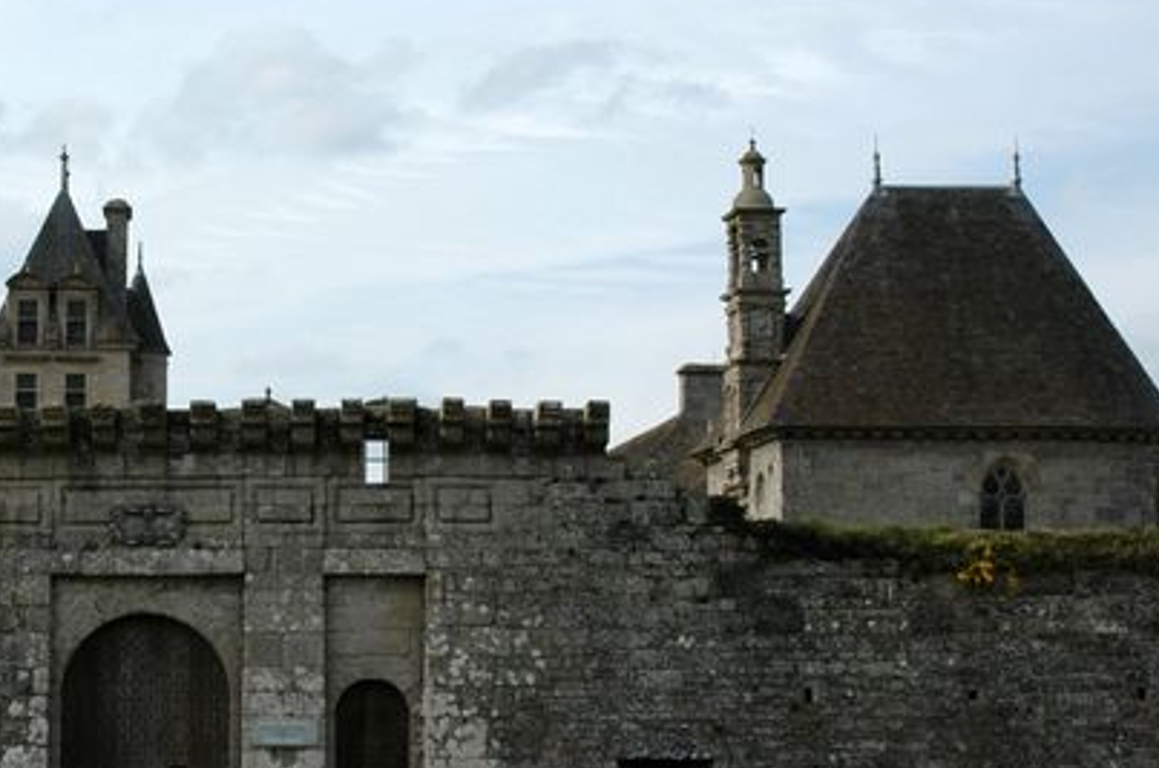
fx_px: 2665
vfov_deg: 16.4
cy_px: 417
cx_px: 167
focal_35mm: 83
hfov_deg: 24.0
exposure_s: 1/320
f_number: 9
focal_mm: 29
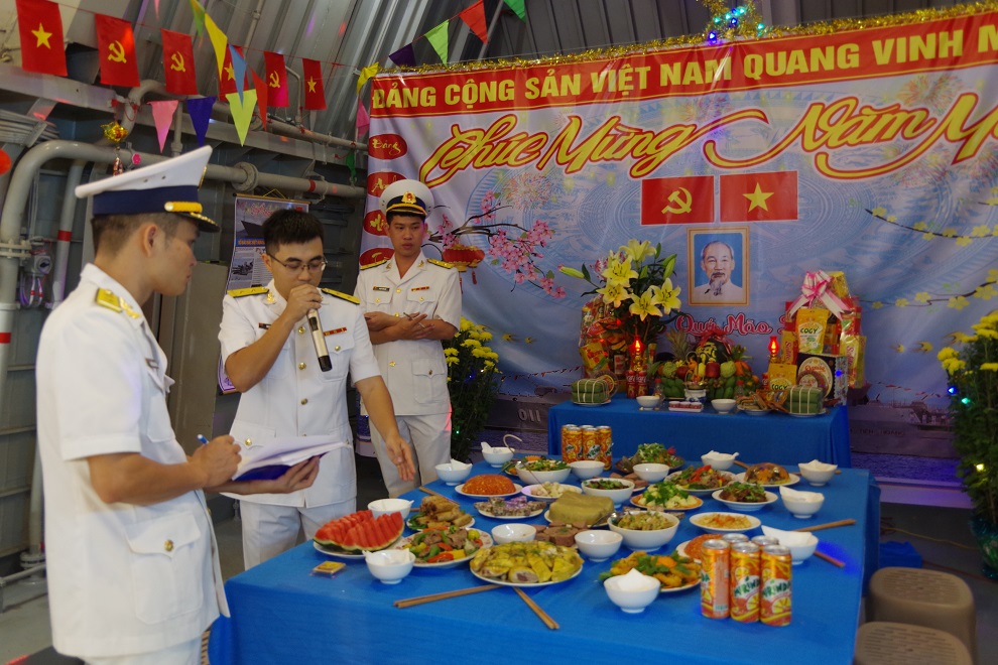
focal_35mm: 32
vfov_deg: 41.7
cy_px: 332
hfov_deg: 59.5
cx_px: 499
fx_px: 873
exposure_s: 1/15
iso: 800
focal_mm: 21
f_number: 4
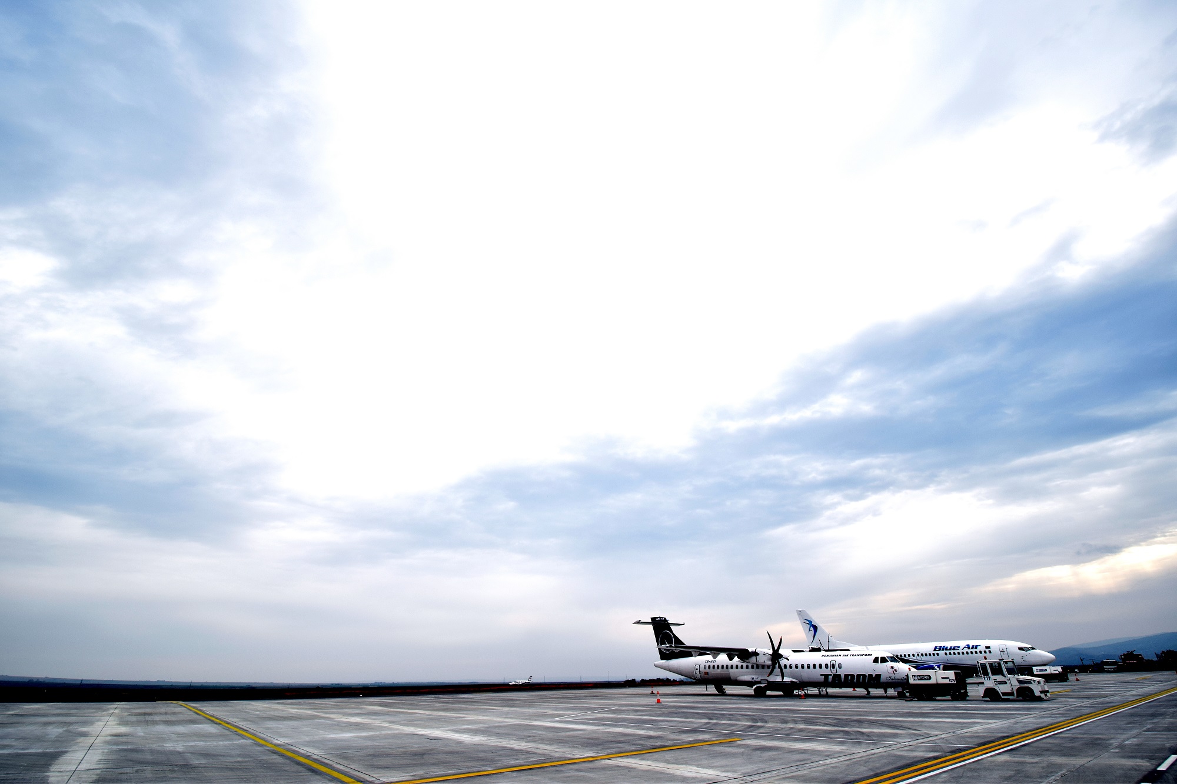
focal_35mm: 15
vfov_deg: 77.3
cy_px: 392
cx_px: 588
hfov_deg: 100.4
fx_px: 490
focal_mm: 10
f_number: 9
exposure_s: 1/100
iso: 200
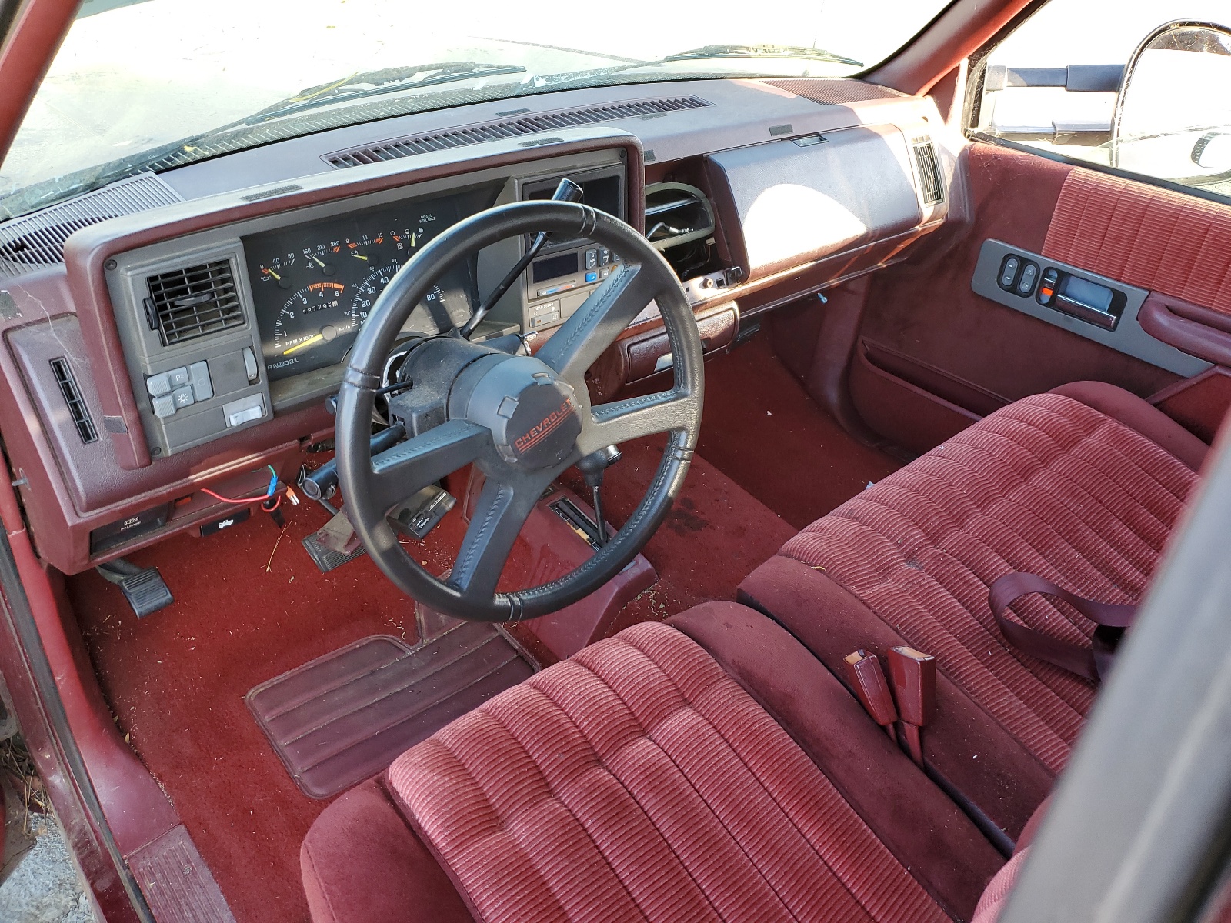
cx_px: 616
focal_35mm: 26
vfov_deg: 53.1
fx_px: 925
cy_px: 462
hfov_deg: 67.3
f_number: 1.5
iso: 56
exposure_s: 1/120
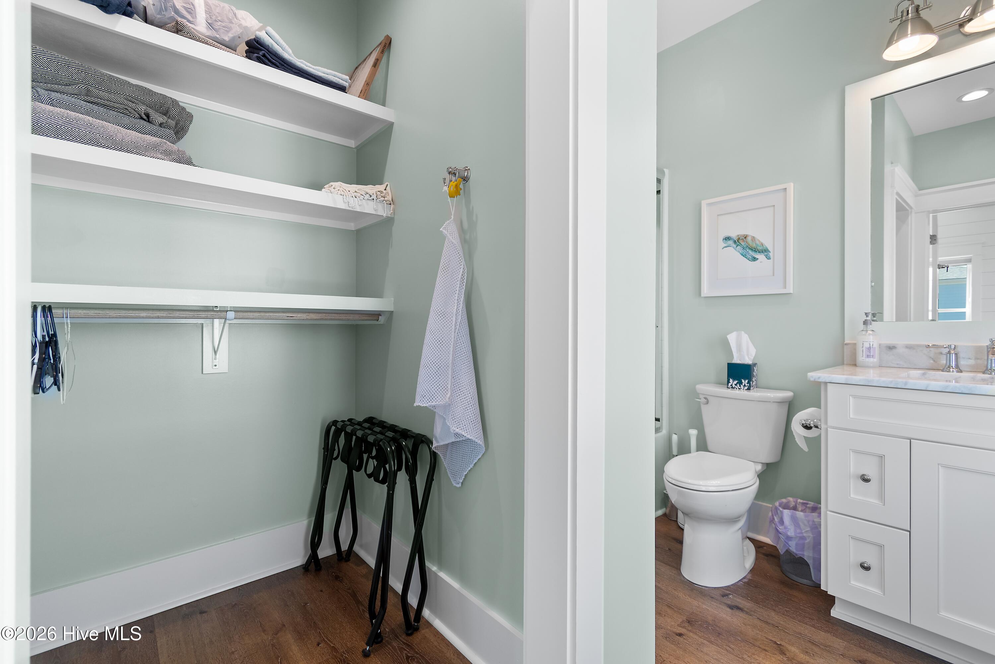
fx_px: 415
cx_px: 498
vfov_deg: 77.3
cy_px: 332
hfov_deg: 100.4
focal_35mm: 15
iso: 100
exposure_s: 1/15
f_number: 4.5
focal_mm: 10
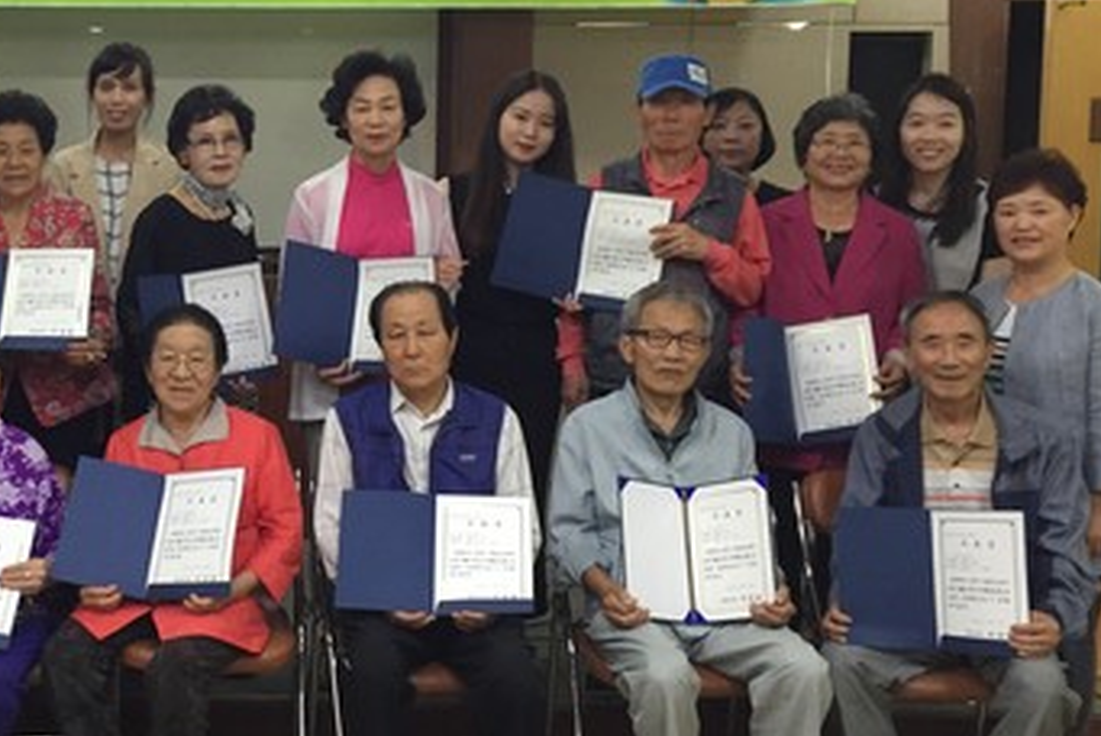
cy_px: 303
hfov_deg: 36.1
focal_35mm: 53
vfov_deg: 25.5
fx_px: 1622
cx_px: 197
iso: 160
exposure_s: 1/33
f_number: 2.2
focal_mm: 4.15
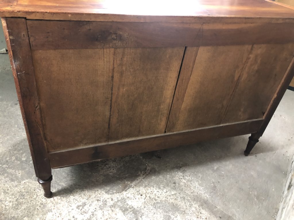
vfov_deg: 49.7
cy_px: 110
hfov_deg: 63.4
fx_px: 238
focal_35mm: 28
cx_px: 147
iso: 100
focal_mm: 4
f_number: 1.8
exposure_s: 1/6
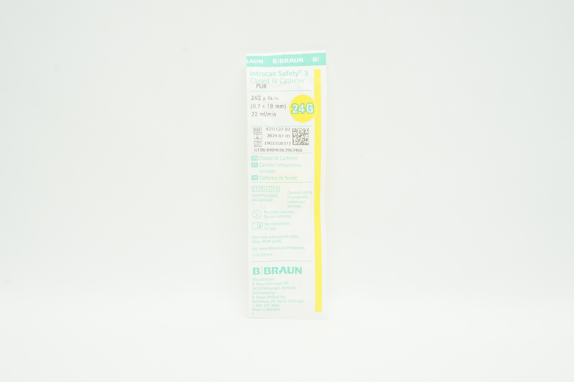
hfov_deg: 41.2
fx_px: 765
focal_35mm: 48
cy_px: 191
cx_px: 287
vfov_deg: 28.0
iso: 400
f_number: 11
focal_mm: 32
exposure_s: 1/15
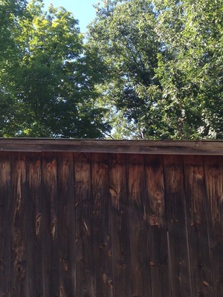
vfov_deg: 29.3
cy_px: 184
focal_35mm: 66
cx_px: 78
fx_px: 567
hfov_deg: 22.2
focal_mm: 4.12
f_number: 2.4
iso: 50
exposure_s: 1/357
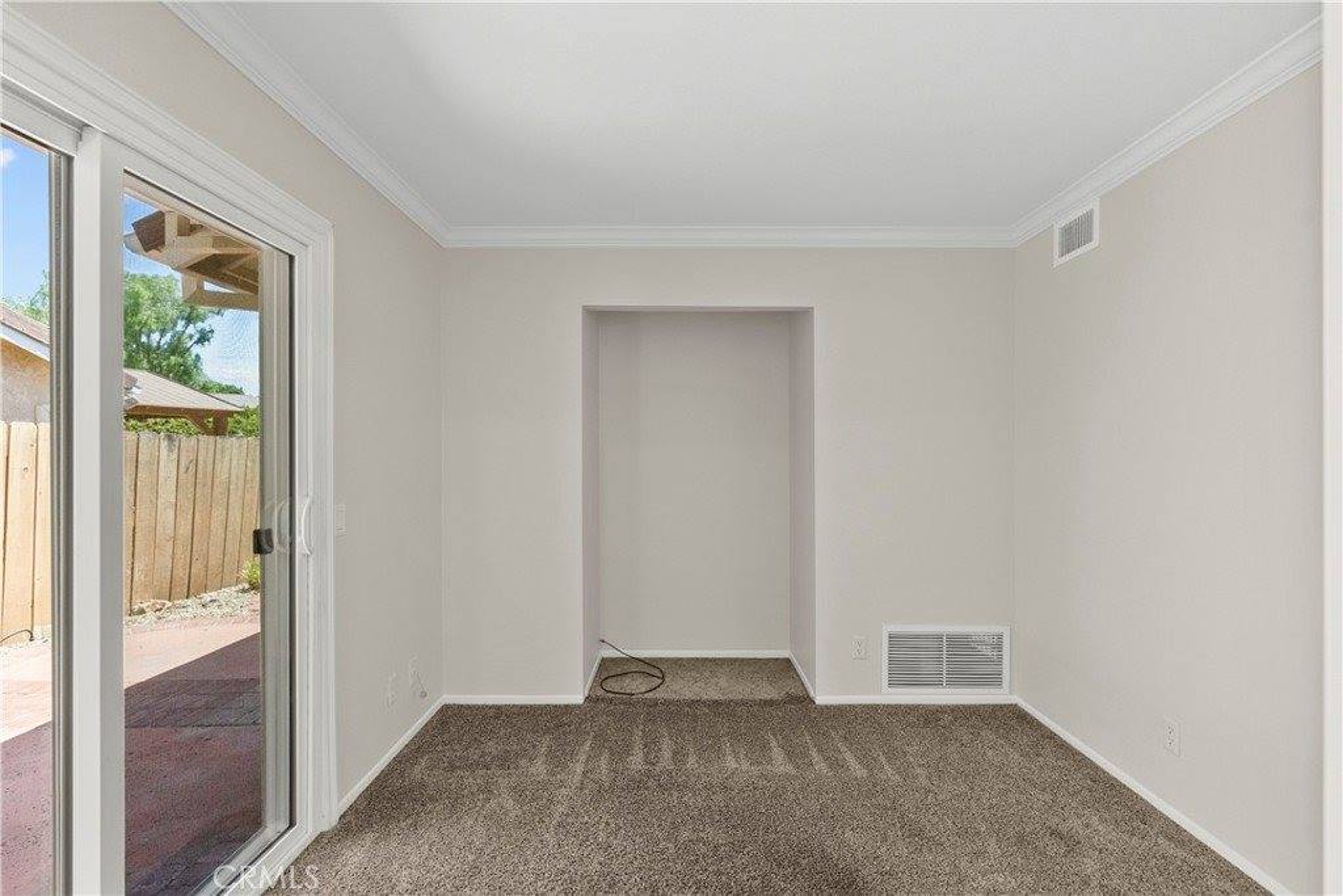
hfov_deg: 96.7
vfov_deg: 73.8
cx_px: 672
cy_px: 448
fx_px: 597
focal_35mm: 16
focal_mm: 16
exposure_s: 1/20
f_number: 8
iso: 2000
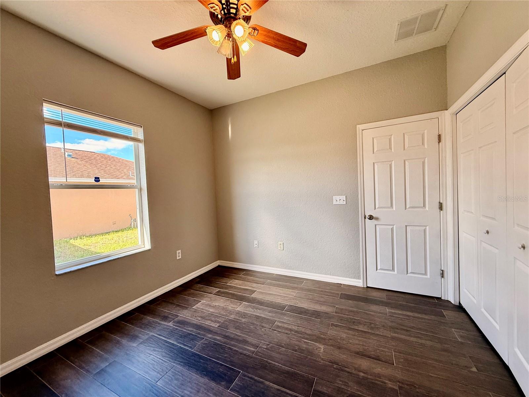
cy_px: 198
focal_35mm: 14
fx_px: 214
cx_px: 264
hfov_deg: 102.1
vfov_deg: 85.7
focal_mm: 2.22
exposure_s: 1/120
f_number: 2.2
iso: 80
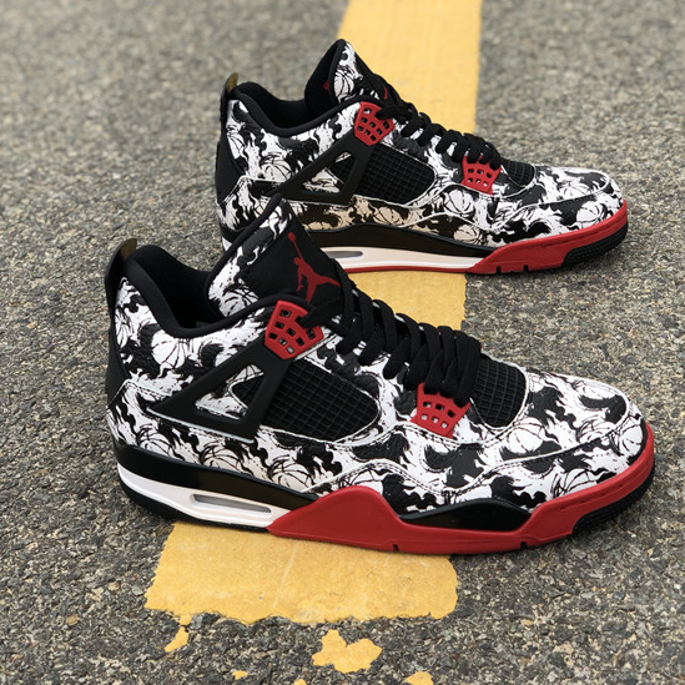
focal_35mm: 62
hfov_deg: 27.7
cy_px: 342
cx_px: 357
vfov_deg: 27.7
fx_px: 1388
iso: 16
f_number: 2.4
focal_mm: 6
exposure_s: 1/193
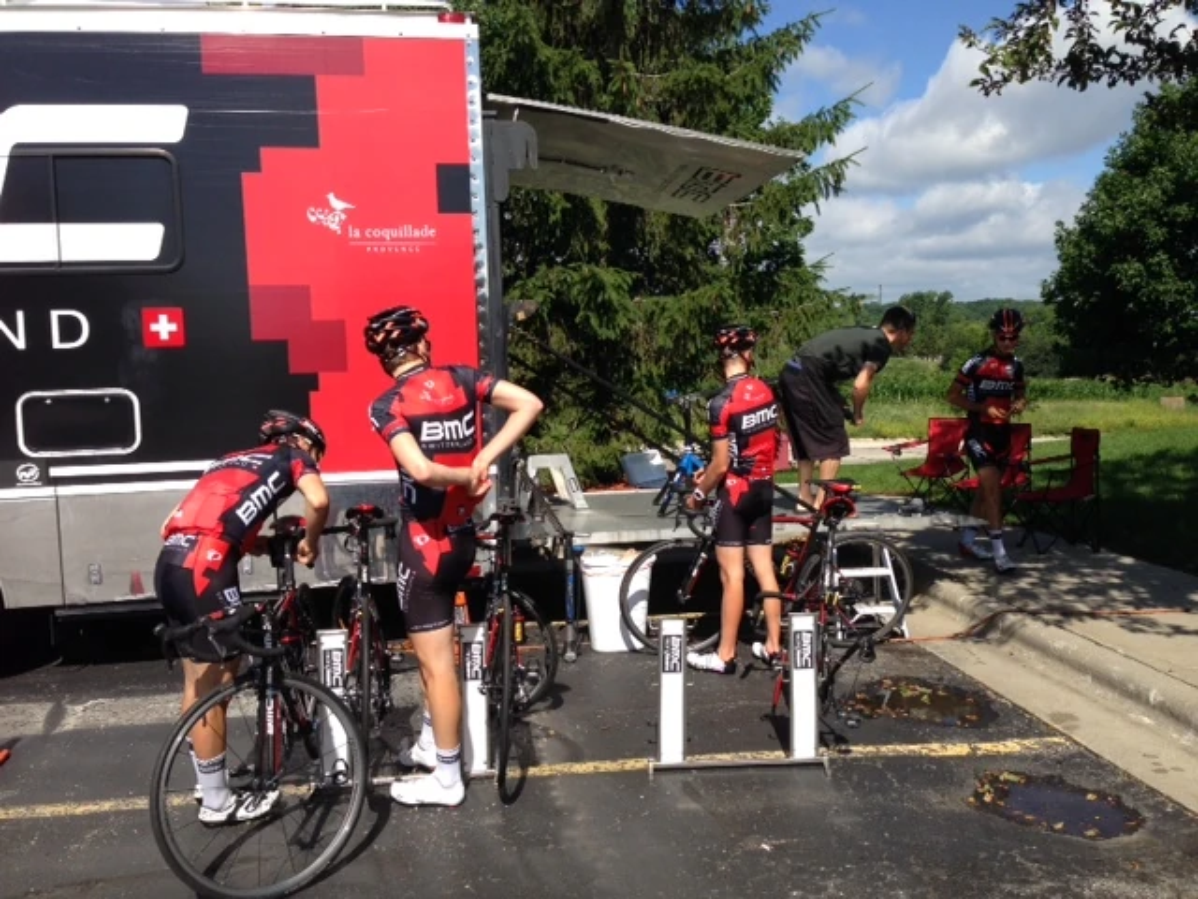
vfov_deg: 42.9
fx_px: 1142
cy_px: 450
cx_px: 599
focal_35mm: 33
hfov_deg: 55.4
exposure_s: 1/1355
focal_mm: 4.12
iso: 50
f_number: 2.4
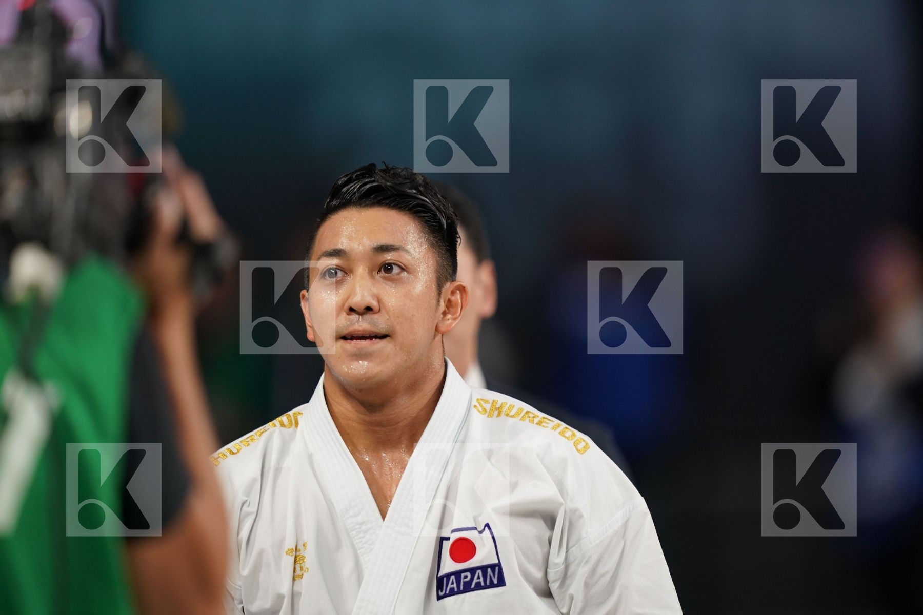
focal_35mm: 400
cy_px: 308
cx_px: 462
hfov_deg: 5.2
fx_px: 10255
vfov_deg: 3.4
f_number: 2.8
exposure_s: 1/400
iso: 1600
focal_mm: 400
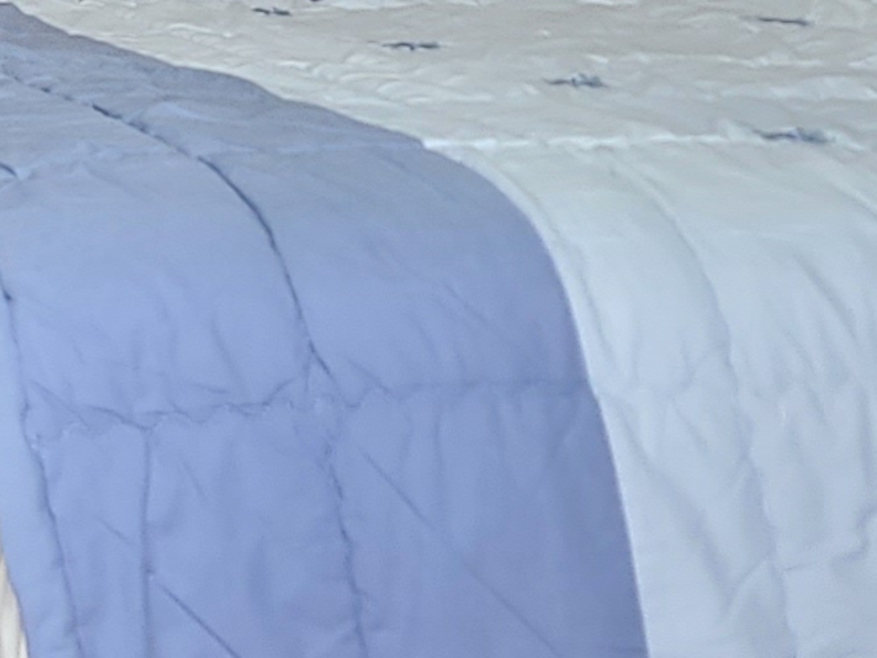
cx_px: -1084
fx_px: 3827
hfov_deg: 11.3
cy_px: -301
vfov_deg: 9.6
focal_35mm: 151
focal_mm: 7
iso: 200
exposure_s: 1/120
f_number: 1.8
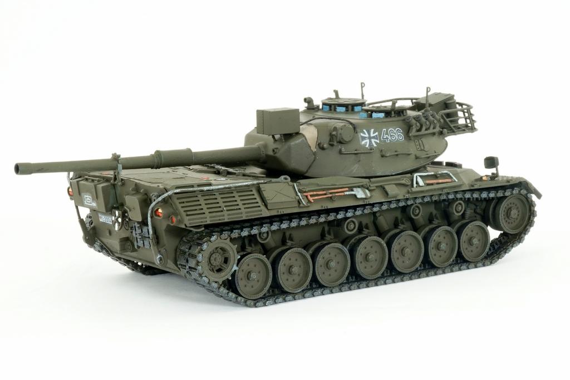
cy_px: 190
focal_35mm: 50
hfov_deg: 39.6
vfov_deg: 27.0
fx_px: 792
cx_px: 285
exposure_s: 1/6
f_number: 32
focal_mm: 50
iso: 500
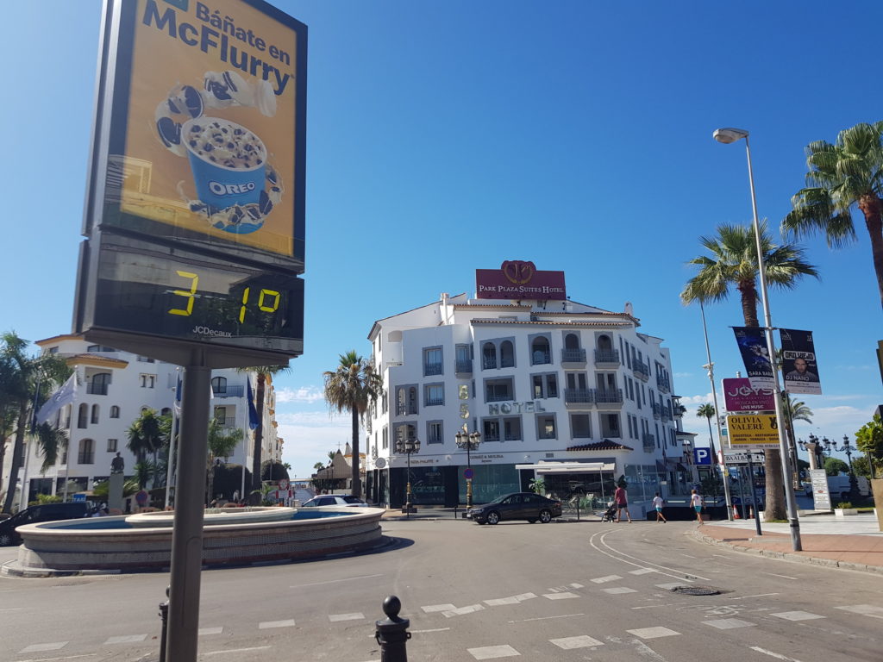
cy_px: 331
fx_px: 663
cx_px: 442
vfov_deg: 53.1
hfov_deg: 67.3
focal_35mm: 26
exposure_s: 1/2160
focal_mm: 4.2
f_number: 1.7
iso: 40
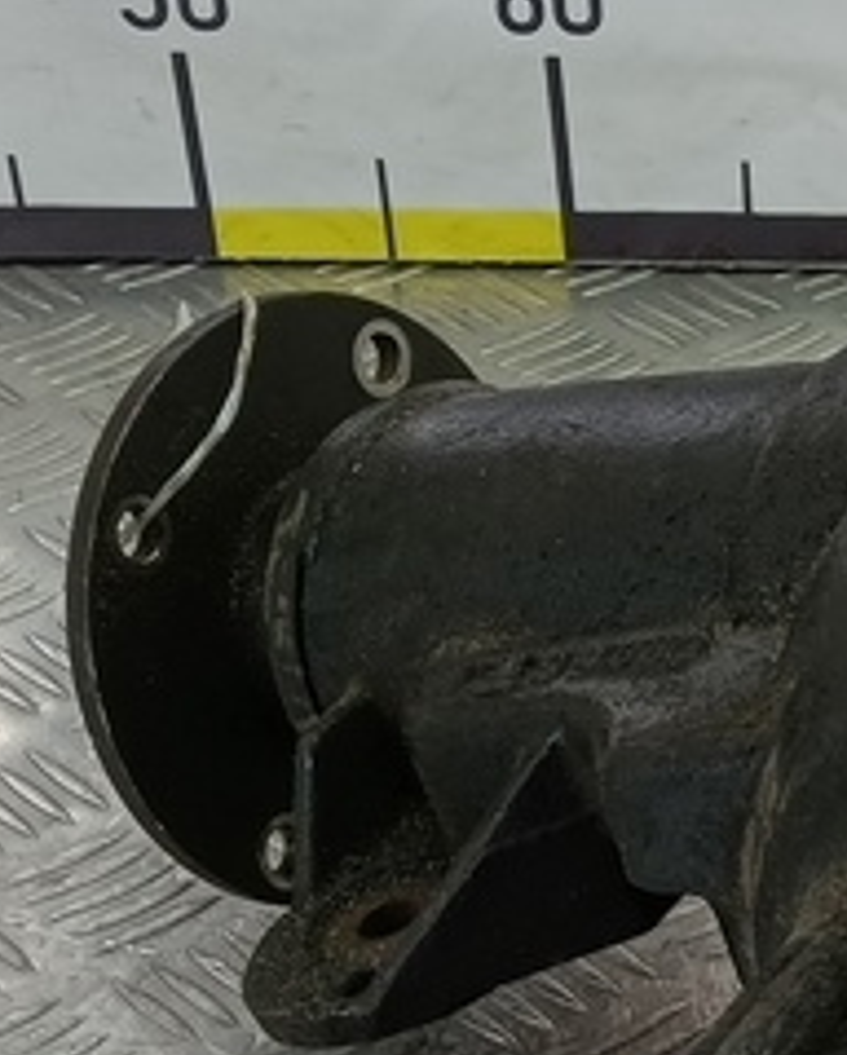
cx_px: 1129
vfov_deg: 19.8
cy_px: 768
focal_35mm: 96
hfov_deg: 15.2
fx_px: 3001
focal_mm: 4.11
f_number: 1.6
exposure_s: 1/50
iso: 88
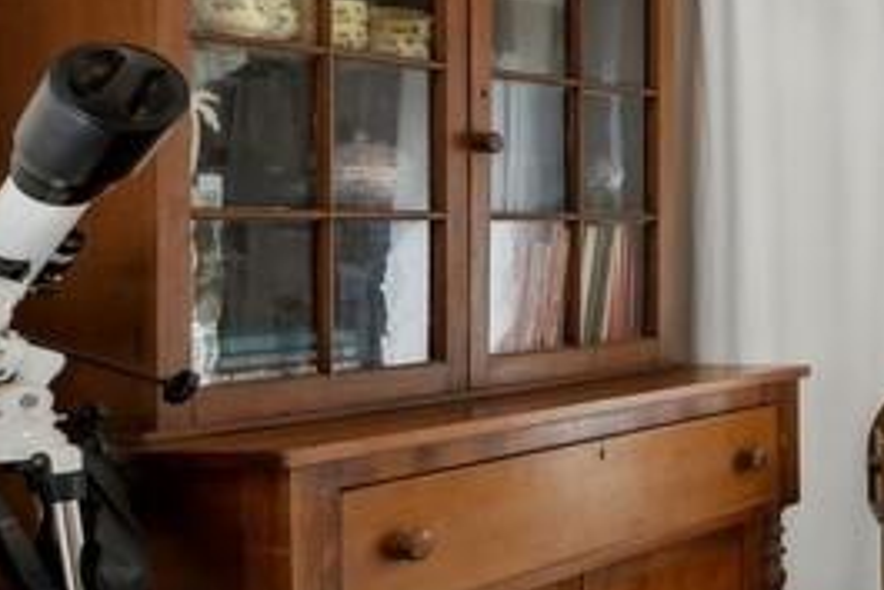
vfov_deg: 25.1
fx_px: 1327
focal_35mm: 54
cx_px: 1571
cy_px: 263
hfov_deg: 22.4
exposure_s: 1/320
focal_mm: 14
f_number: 8
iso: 800
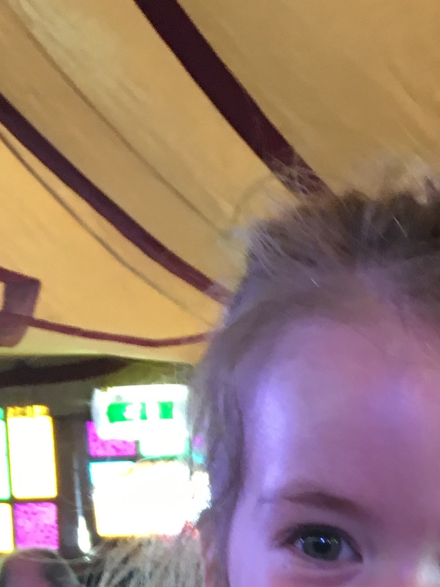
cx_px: 652
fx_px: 1694
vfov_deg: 17.0
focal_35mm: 100
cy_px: 983
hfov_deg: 13.9
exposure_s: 1/33
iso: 125
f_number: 2.2
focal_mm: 4.15
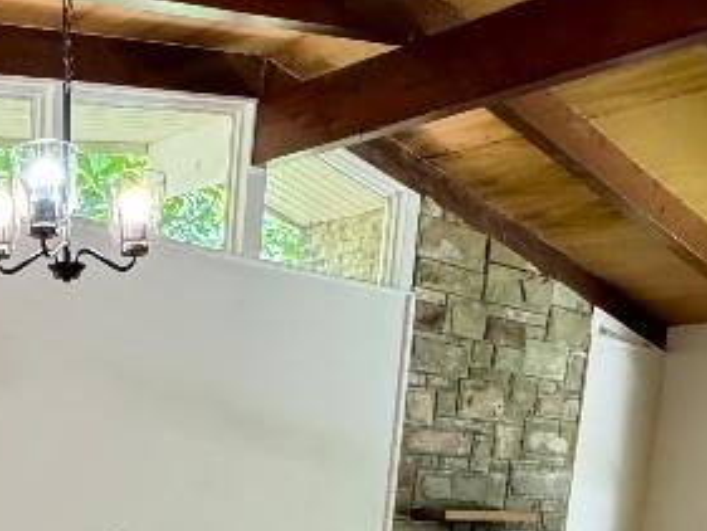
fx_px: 1042
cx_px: -38
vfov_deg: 25.3
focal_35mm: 51
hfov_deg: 33.5
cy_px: 662
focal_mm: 2.22
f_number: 2.2
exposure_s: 1/60
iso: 320
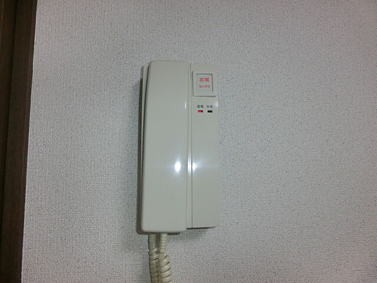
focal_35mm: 24
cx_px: 188
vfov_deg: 56.8
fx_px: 261
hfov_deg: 71.6
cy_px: 142
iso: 160
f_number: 3
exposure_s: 1/80
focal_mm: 4.24
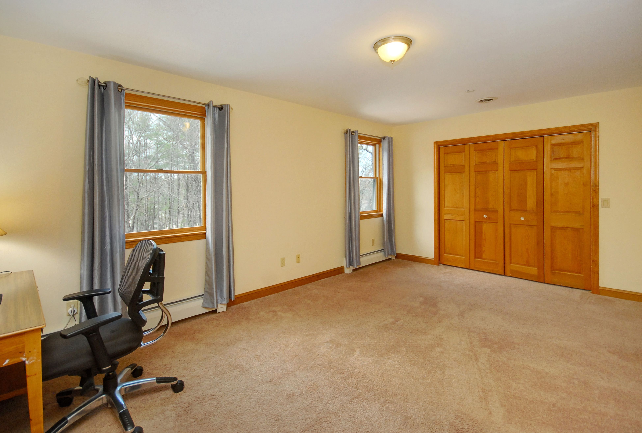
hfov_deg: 100.2
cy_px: 216
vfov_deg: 77.8
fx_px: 268
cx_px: 321
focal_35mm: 15
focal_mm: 10
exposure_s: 1/30
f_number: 5
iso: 500
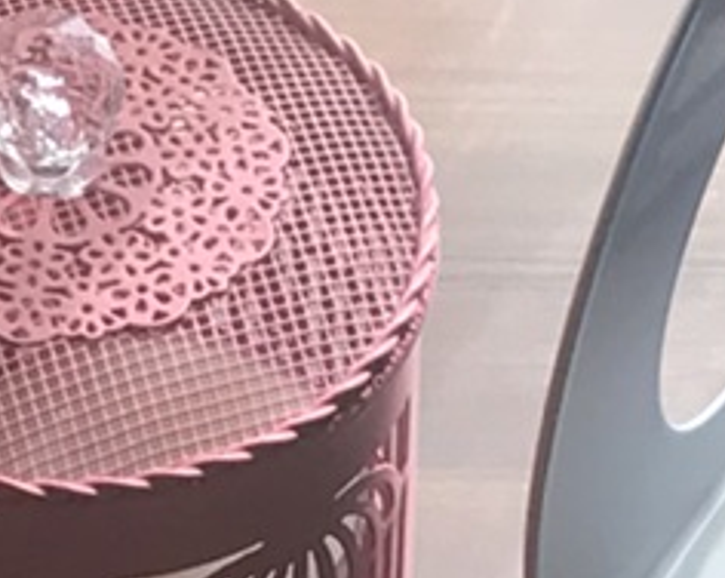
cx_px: 495
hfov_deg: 8.3
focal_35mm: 232
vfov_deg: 6.3
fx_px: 4970
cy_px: 1399
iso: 20
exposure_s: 1/219
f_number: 1.8
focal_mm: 3.99
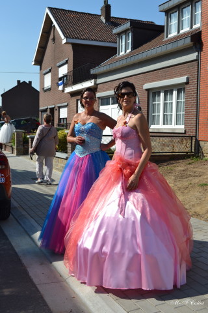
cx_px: 104
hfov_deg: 31.9
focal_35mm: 42
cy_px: 156
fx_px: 364
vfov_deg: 46.4
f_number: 9
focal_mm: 28
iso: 100
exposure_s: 1/320
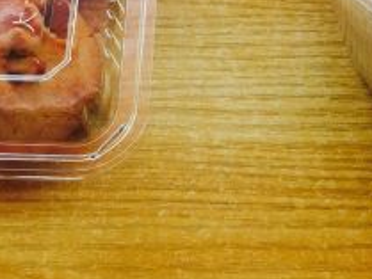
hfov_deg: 20.2
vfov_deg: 14.0
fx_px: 1043
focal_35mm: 97
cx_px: 221
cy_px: -177
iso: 32
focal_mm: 4.15
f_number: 2.2
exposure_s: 1/255
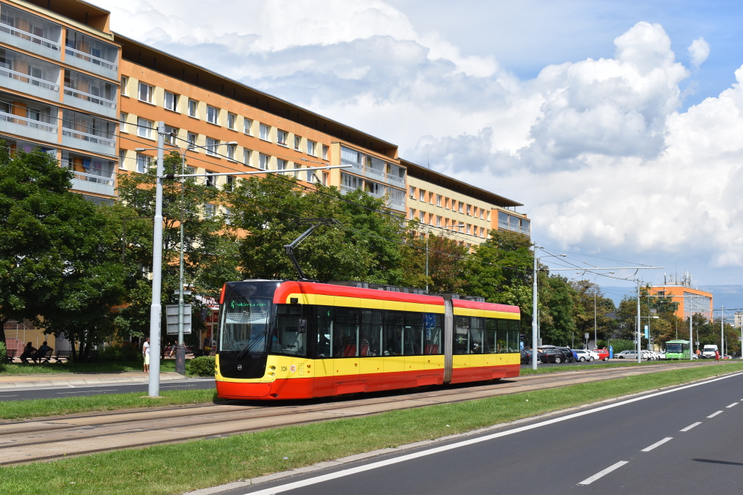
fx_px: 991
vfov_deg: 28.1
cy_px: 248
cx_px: 372
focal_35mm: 48
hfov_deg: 41.1
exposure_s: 1/400
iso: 200
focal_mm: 32
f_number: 10
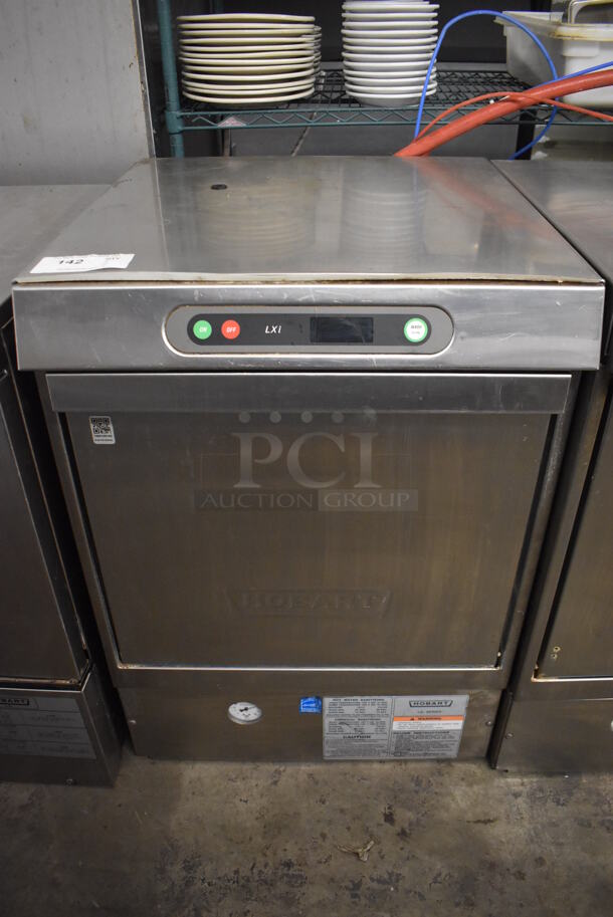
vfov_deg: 67.3
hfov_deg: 48.0
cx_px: 306
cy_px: 458
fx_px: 689
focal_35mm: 27
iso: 3600
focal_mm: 18
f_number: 3.5
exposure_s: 1/125
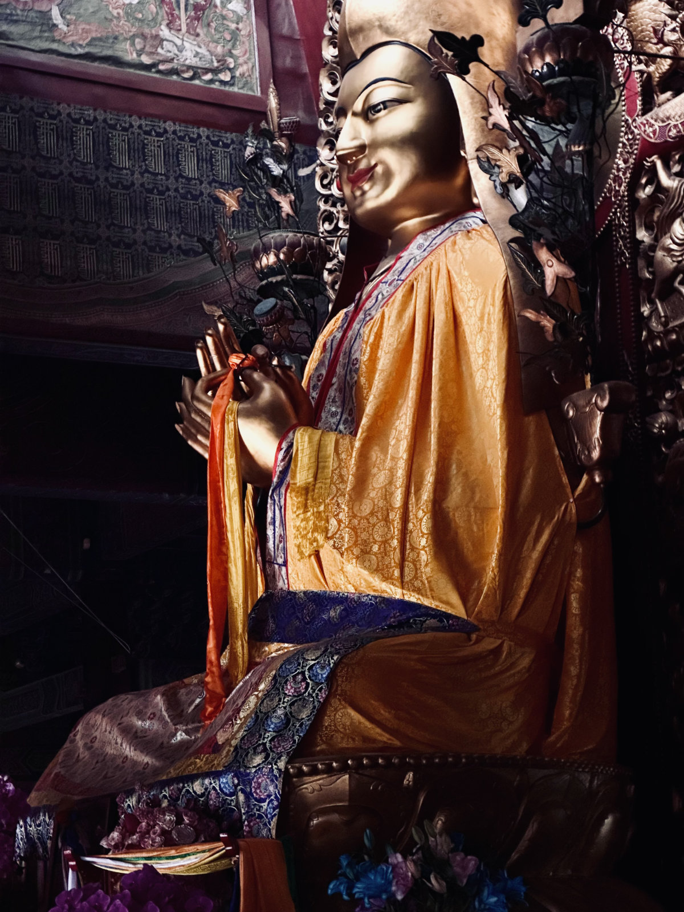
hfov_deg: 19.1
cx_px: 342
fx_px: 2029
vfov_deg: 25.3
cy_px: 456
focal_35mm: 77
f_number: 2.8
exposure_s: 1/38
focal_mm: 9
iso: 1250
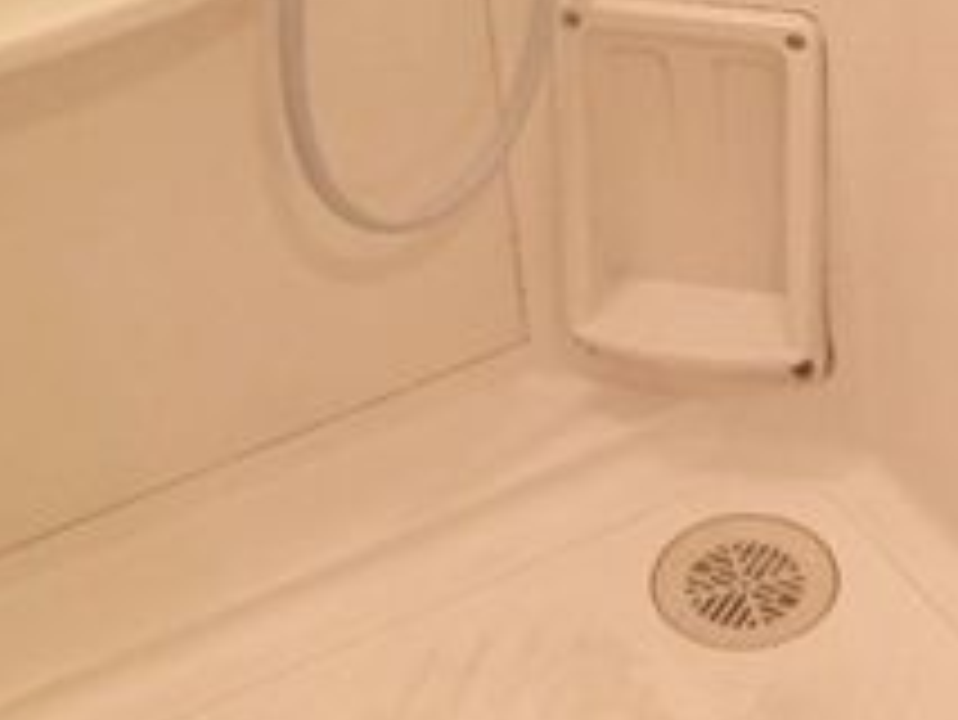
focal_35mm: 87
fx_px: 2409
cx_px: 819
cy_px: 252
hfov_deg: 22.1
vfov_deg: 17.0
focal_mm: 4.15
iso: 250
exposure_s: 1/33
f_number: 2.2
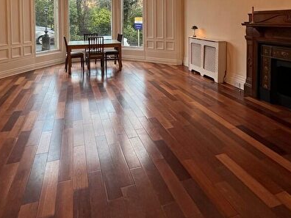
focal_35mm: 23
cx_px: 134
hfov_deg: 73.8
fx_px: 193
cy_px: 28
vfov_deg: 52.7
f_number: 1.8
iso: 160
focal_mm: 1.57
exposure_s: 1/100
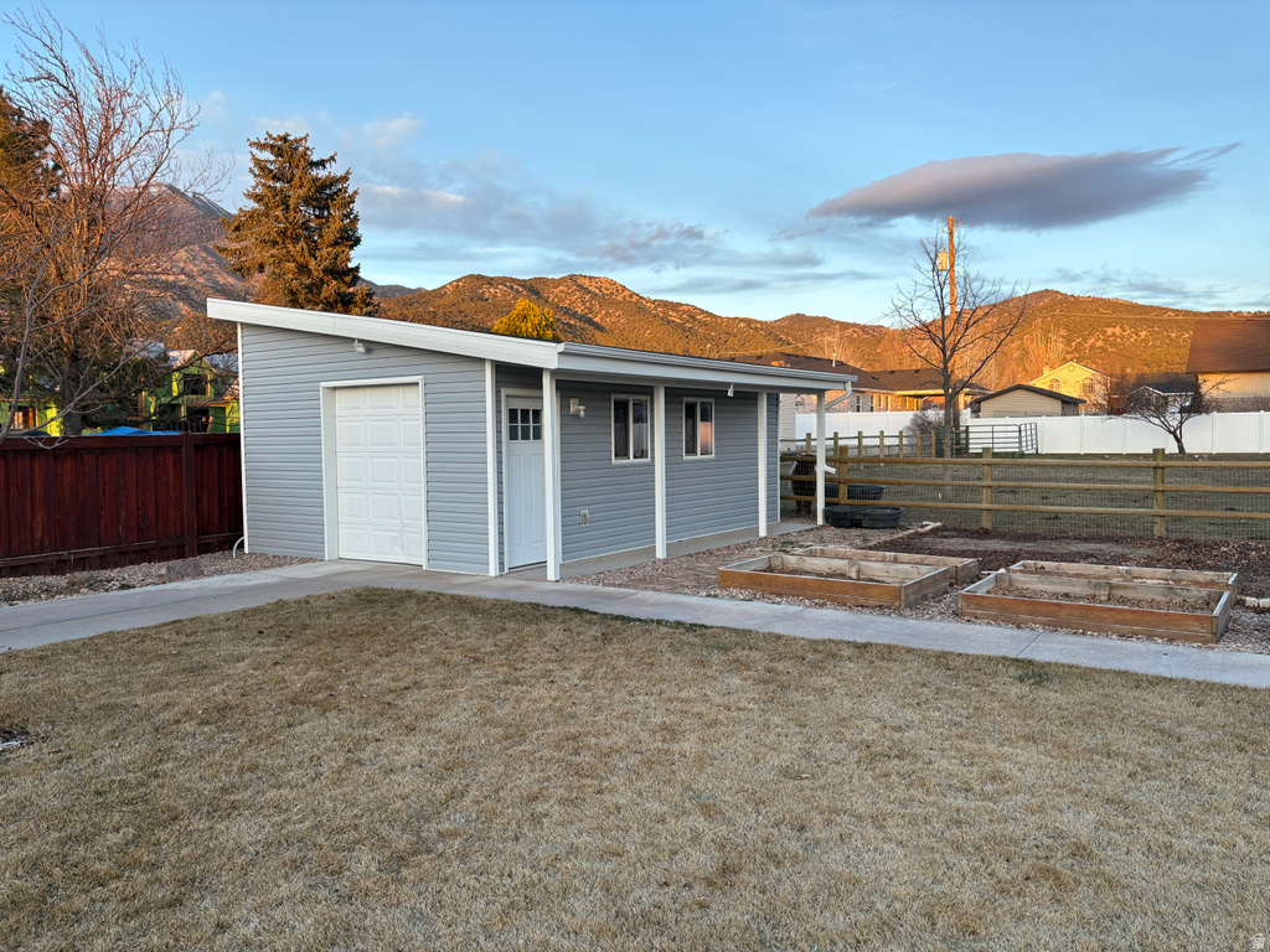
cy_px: 476
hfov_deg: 67.3
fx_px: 954
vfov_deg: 53.1
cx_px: 635
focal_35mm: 26
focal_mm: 5.96
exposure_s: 1/152
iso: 32
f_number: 1.6
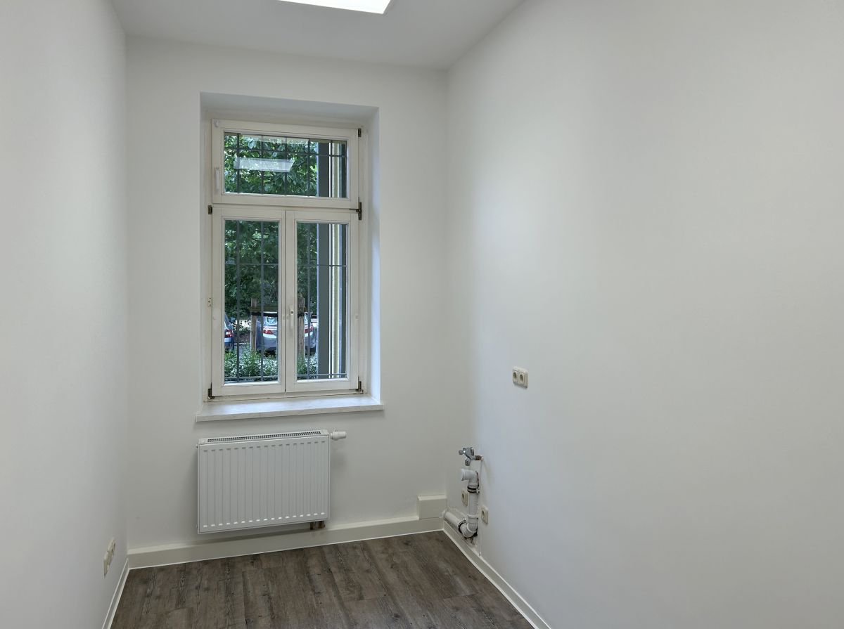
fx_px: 633
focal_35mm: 26
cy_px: 314
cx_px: 422
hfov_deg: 67.4
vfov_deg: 52.9
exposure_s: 1/246
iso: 40
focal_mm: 5.7
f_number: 1.5
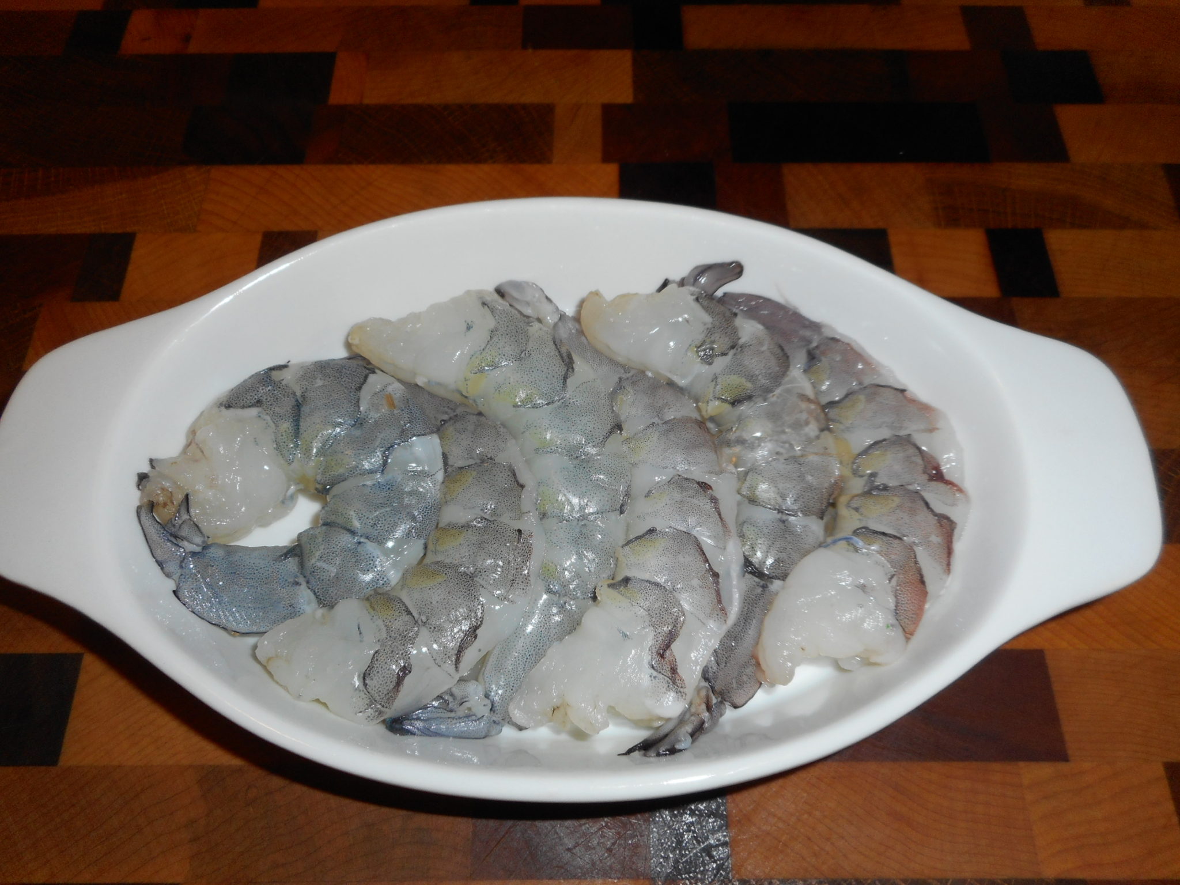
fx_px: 852
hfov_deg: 69.4
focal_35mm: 25
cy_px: 442
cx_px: 590
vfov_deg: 54.9
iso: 80
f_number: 3.7
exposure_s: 1/25
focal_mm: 4.5
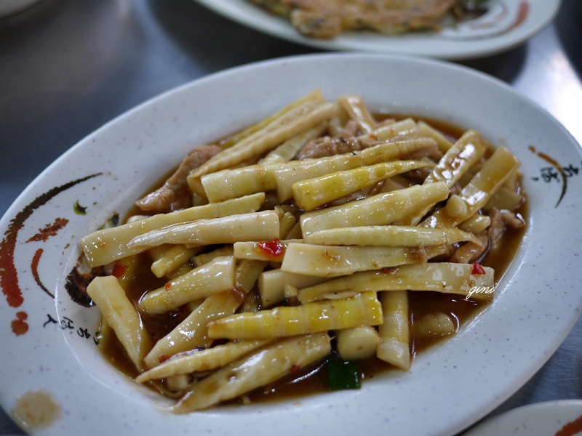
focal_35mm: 40
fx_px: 673
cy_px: 218
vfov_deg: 36.0
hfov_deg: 46.8
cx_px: 291
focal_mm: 20
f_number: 1.7
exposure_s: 1/100
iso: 100
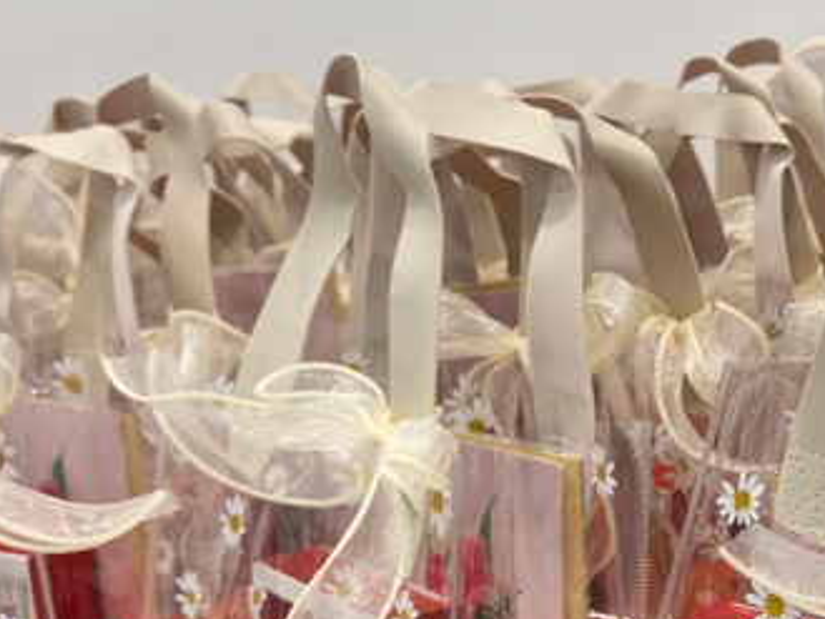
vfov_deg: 24.7
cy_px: 429
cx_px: 875
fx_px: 1407
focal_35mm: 59
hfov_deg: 29.8
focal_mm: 6.98
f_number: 2
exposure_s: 1/50
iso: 160
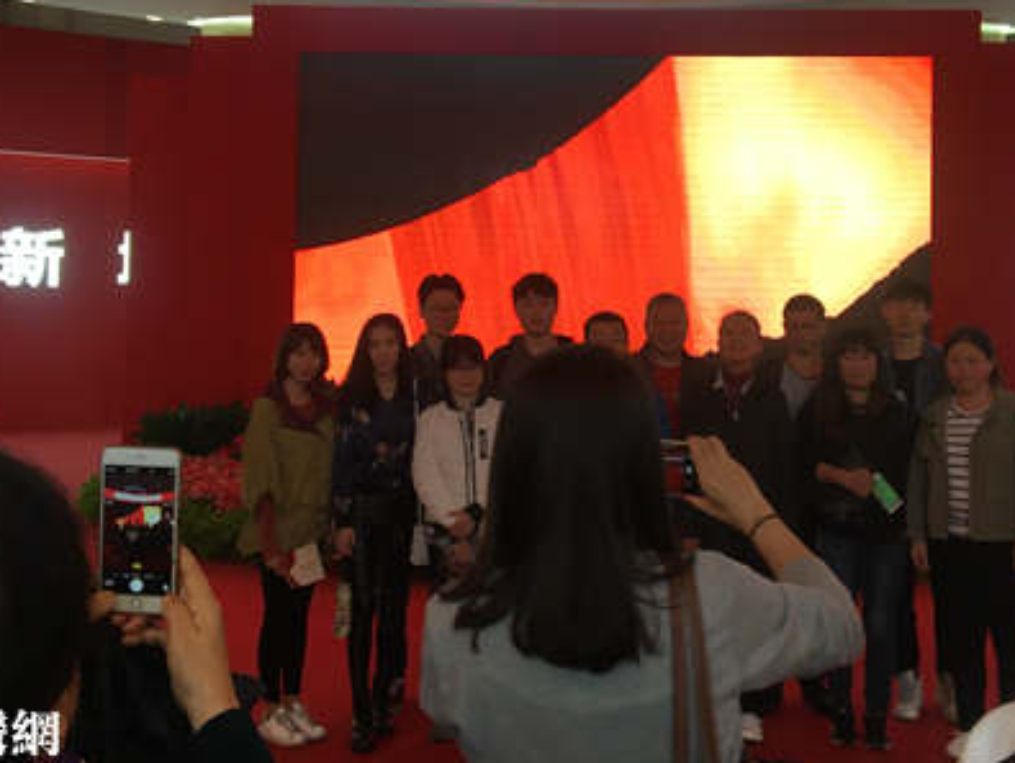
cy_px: 259
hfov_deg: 42.9
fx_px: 1291
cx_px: 527
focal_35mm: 44
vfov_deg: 32.7
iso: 25
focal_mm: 4.15
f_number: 2.2
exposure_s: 1/33
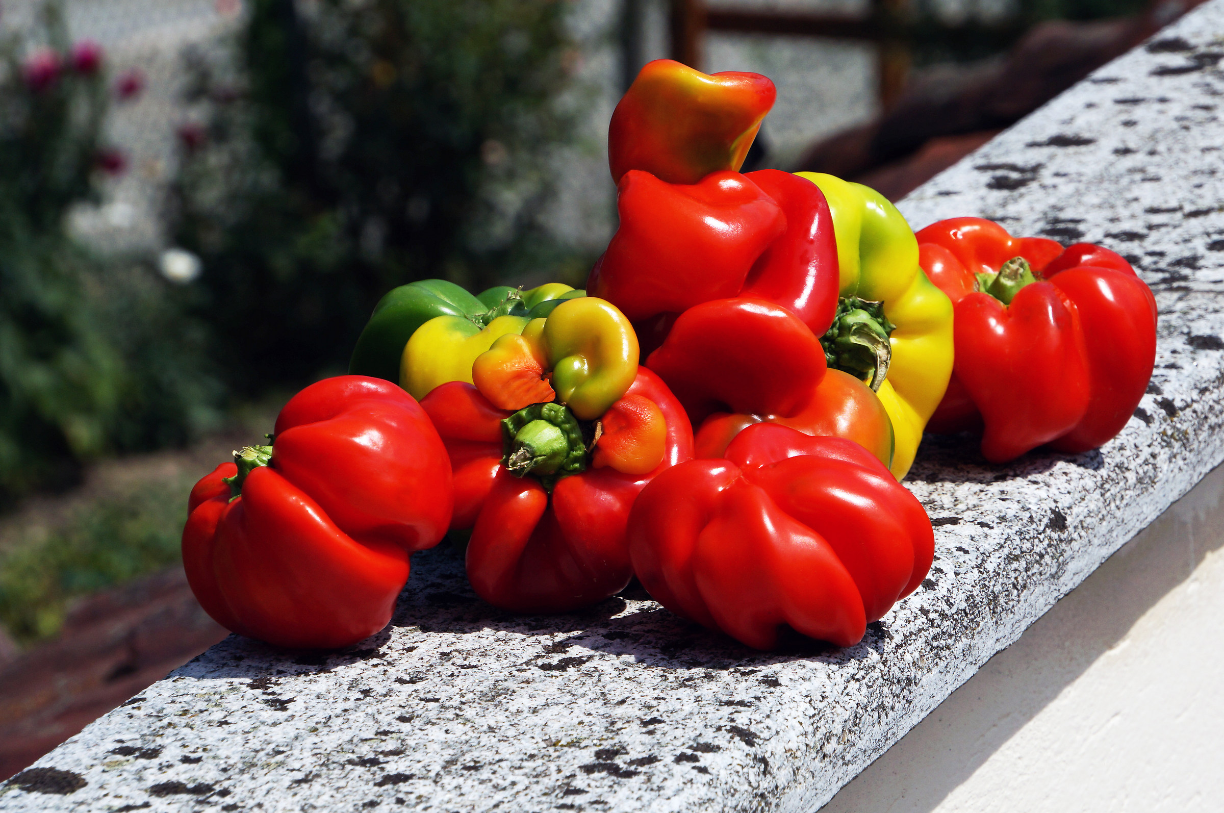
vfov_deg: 6.8
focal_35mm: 201
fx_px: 6826
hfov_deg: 10.2
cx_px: 612
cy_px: 406
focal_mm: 134
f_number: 13
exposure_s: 1/1000
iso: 200
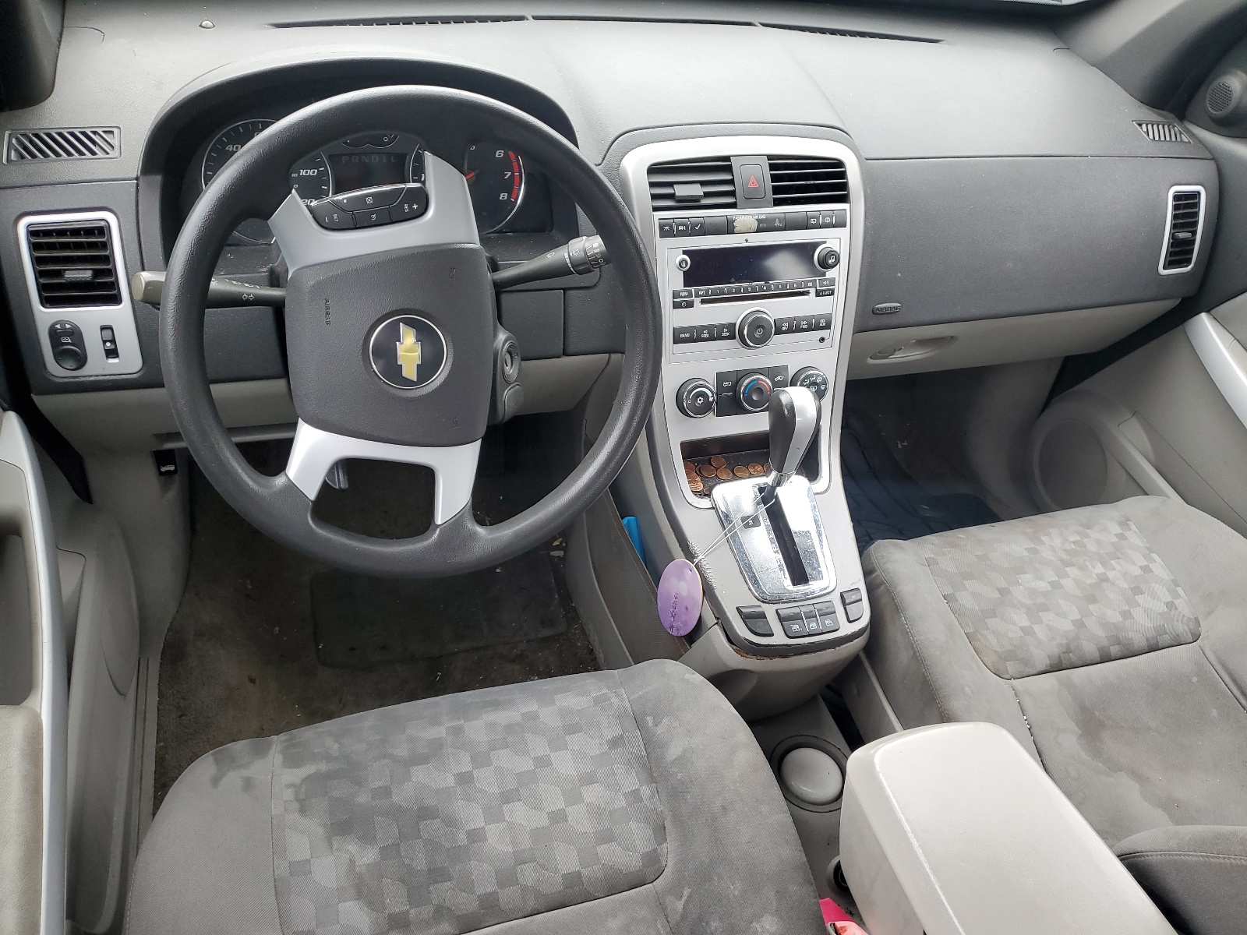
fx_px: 937
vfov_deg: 53.1
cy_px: 468
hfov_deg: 67.3
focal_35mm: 26
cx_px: 624
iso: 59
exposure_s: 1/120
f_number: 1.5
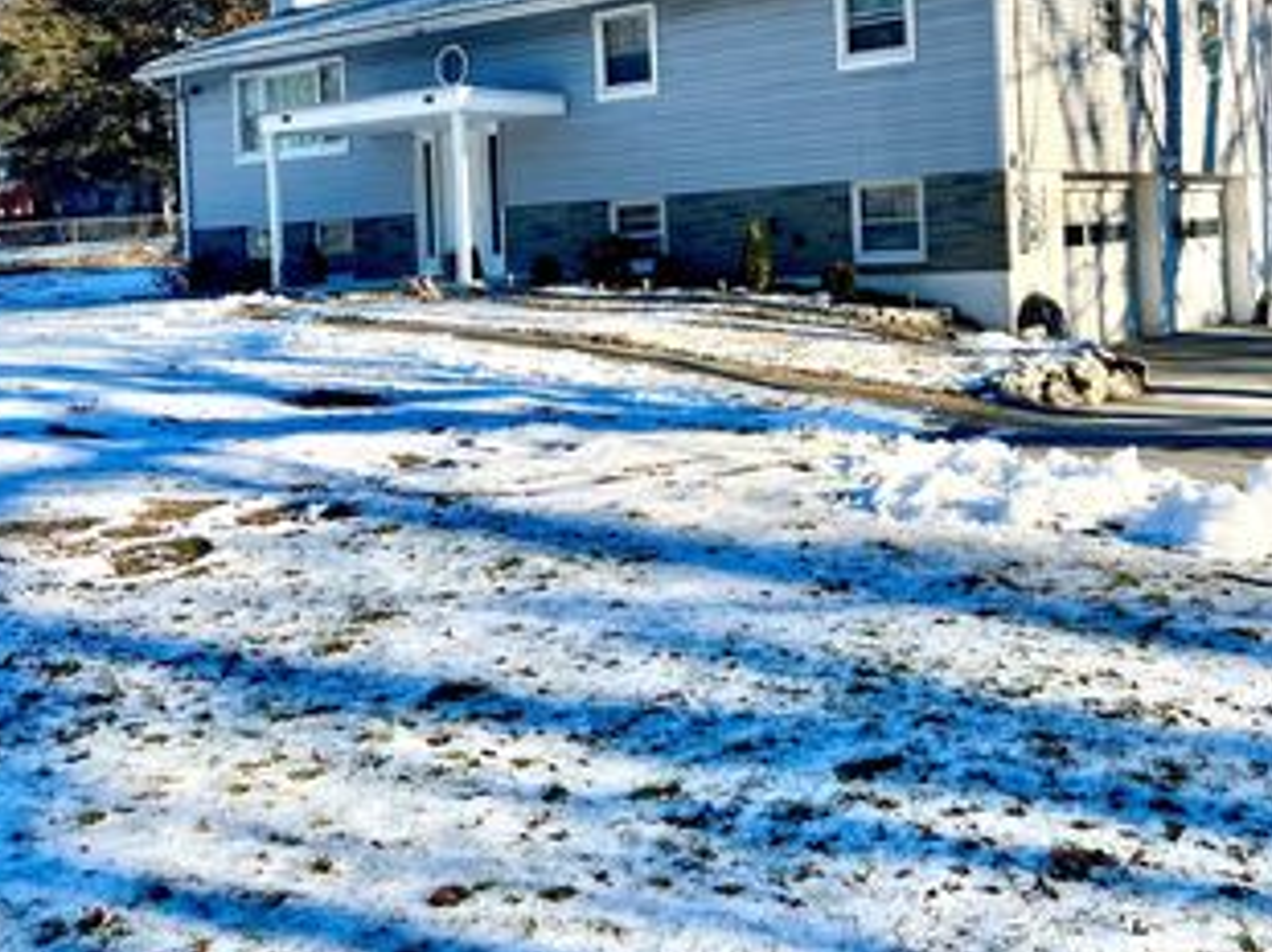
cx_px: 763
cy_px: 215
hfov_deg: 44.6
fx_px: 1542
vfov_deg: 33.5
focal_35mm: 42
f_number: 1.5
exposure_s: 1/2299
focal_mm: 5.7
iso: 50
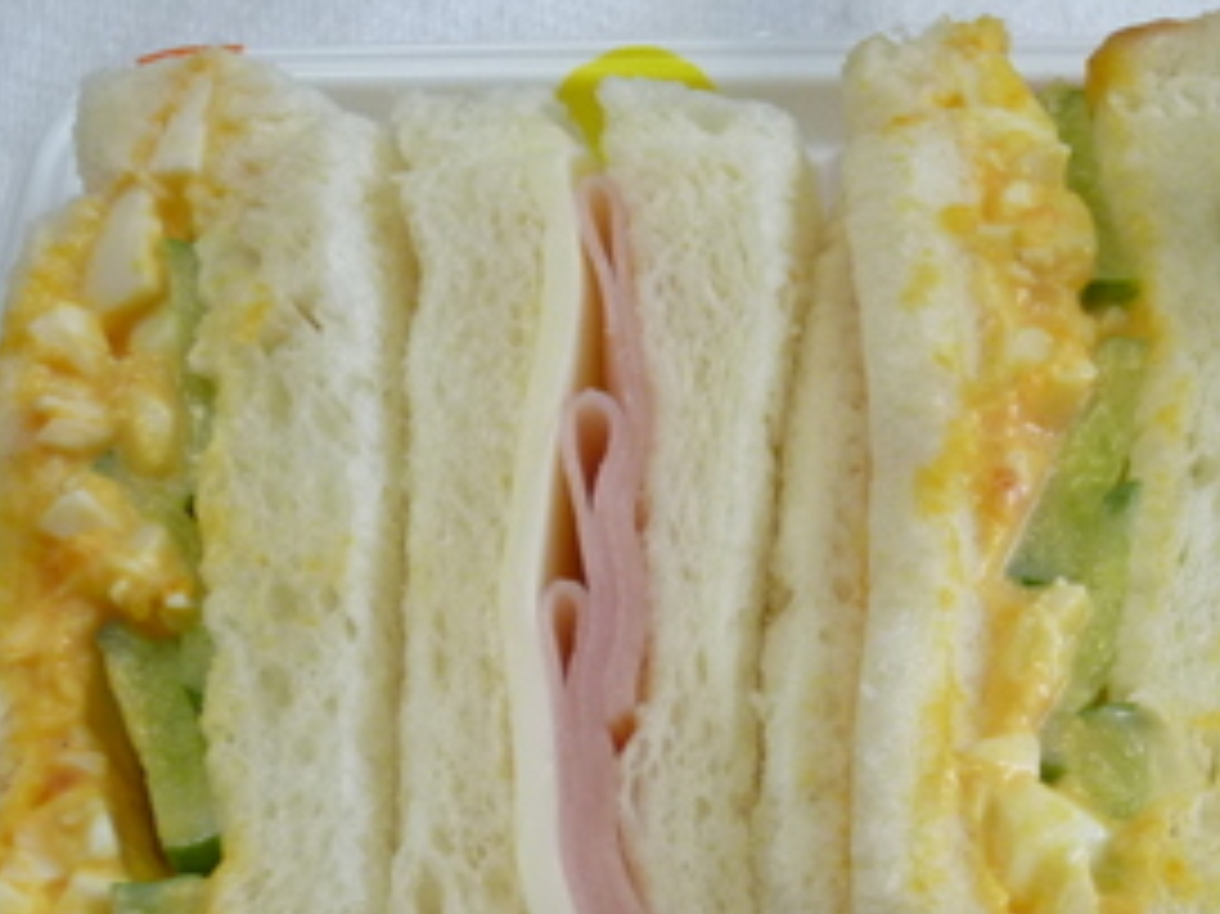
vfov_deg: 15.9
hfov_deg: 20.8
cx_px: 1148
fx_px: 3241
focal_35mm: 92
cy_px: 747
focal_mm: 7
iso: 160
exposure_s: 1/60
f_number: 3.2
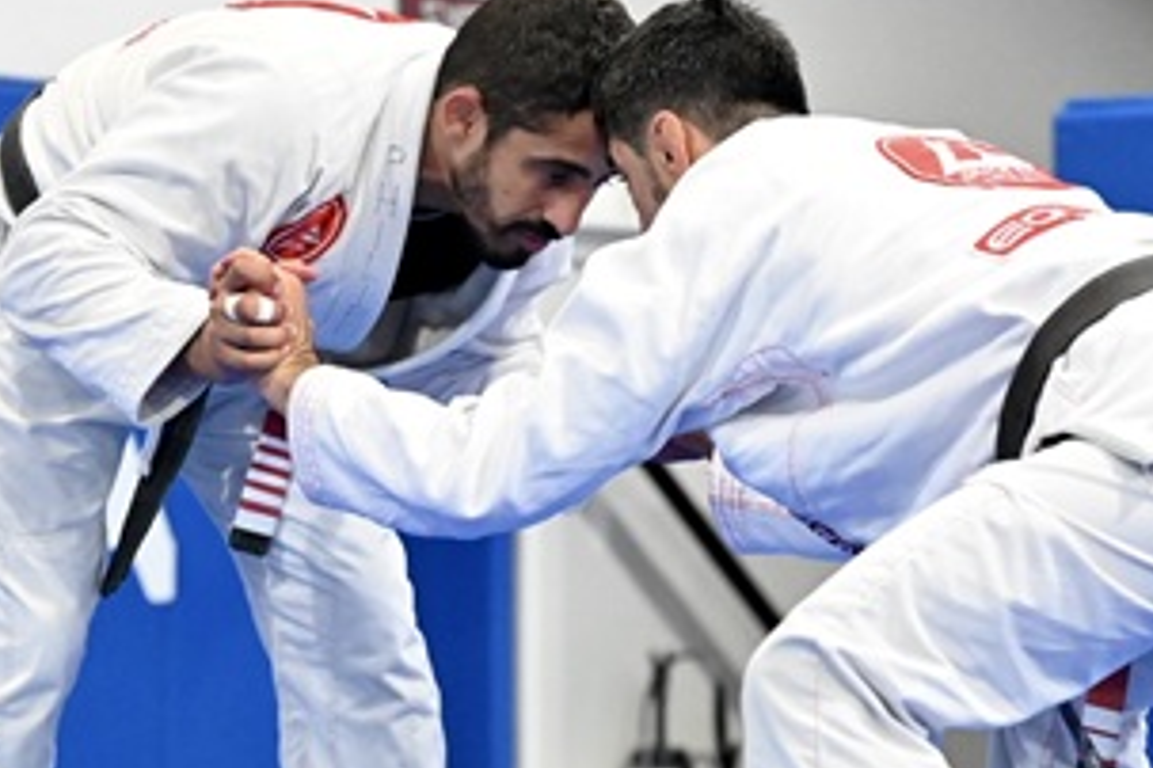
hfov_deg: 11.1
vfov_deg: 7.4
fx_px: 5957
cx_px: 563
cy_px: 525
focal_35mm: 186
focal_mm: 94
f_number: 2.8
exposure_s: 1/640
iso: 16000
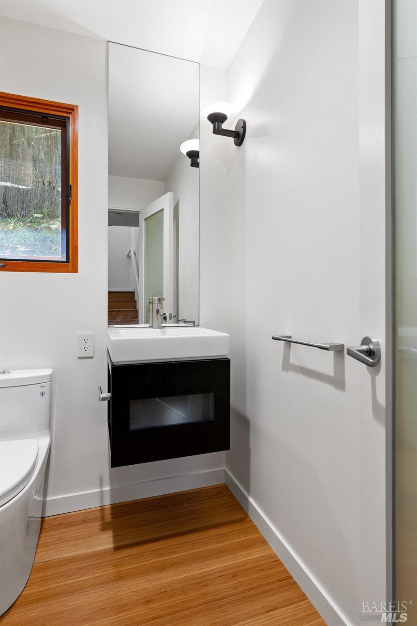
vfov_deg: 88.5
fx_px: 322
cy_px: 313
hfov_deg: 65.9
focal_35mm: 18
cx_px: 208
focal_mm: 18.5
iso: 400
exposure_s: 1/6
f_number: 11
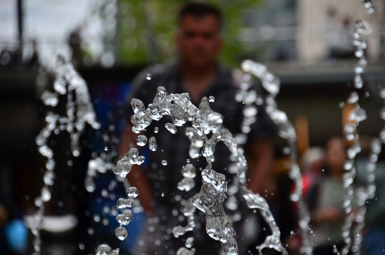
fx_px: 2241
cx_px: 192
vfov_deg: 6.5
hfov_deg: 9.8
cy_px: 128
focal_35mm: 210
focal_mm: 140
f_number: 6
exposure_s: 1/1000
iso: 200
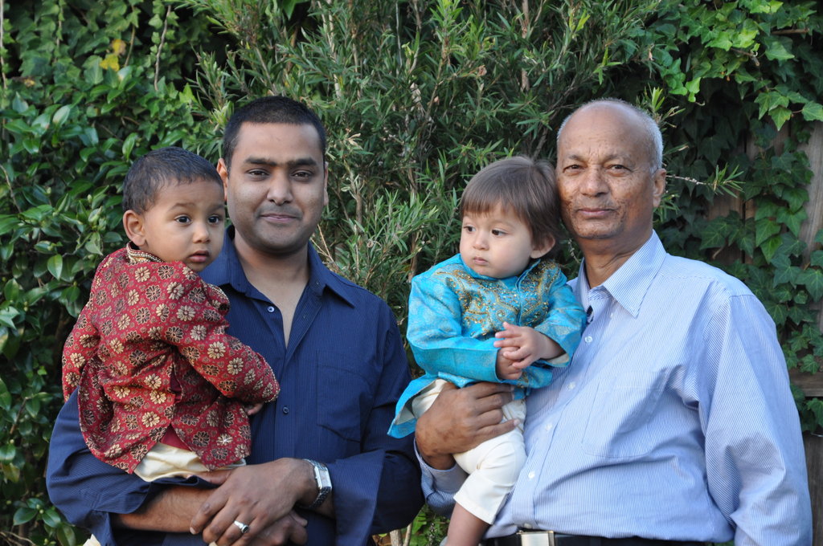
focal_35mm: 98
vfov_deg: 14.0
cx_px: 412
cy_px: 273
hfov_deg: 20.9
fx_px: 2226
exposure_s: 1/60
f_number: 5.3
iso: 400
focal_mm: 65
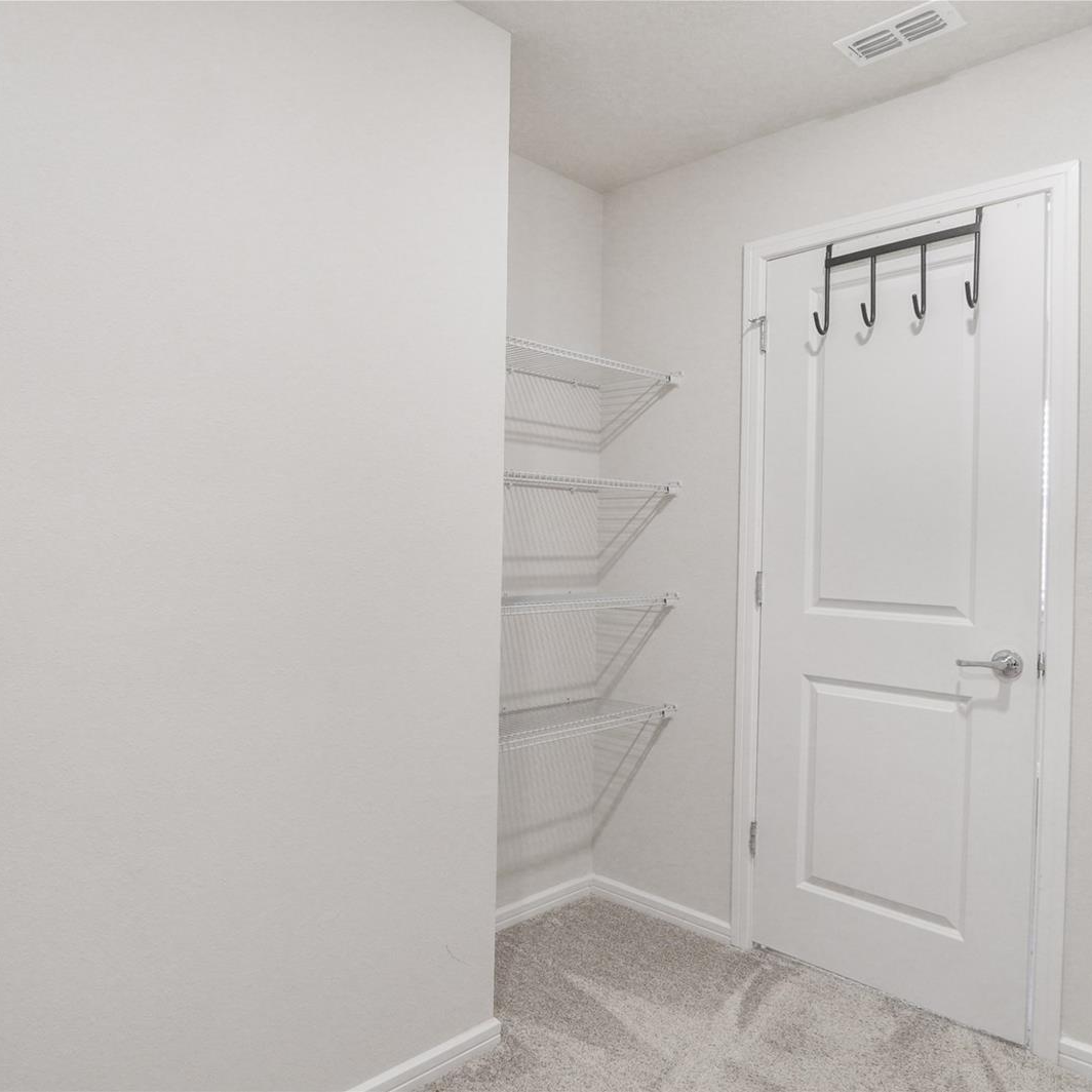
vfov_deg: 67.3
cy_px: 546
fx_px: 821
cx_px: 431
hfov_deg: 66.5
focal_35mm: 23
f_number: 3.5
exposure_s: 1/100
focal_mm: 12
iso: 800
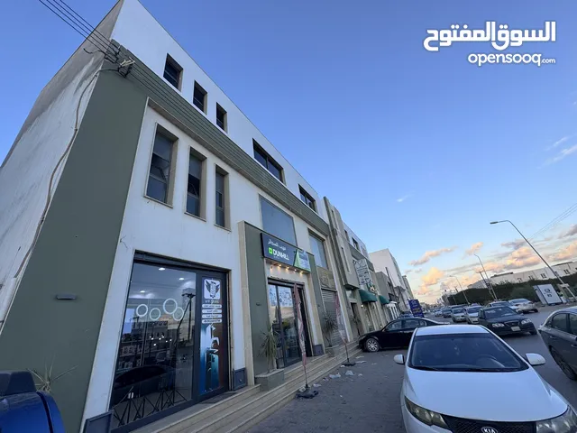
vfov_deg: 85.7
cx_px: 288
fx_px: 233
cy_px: 216
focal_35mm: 14
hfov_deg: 102.1
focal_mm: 2.22
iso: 40
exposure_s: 1/373
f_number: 2.2
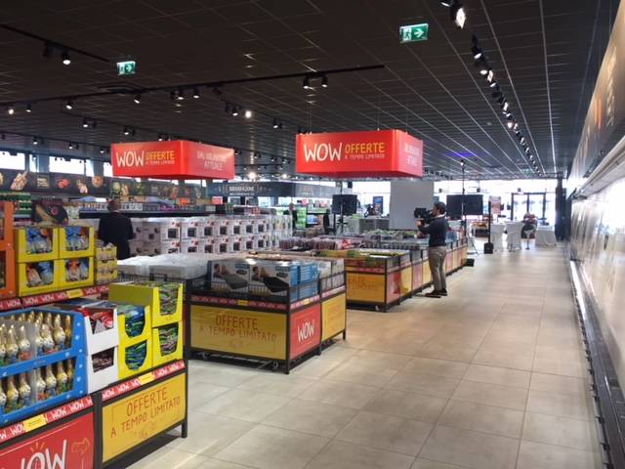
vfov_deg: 48.2
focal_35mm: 29
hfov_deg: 61.7
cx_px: 312
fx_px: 524
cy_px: 234
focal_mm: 4.15
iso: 40
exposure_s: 1/50
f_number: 2.2
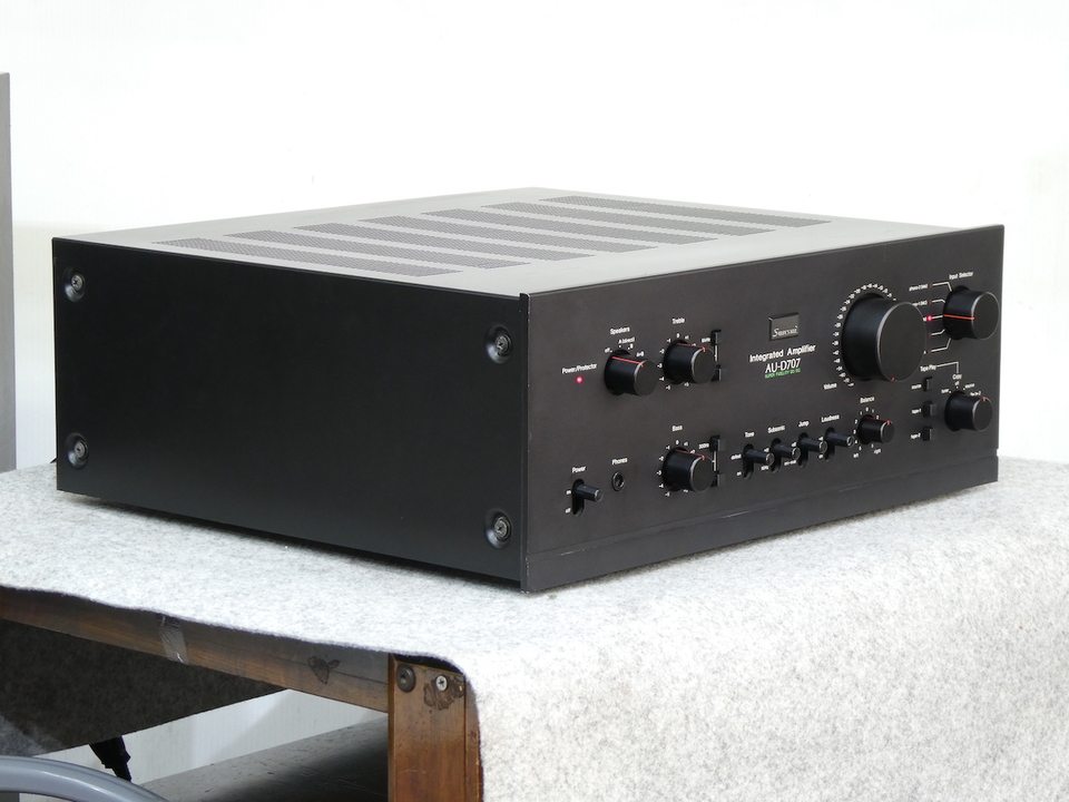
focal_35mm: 106
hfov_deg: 18.5
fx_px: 3273
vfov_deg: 14.0
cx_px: 534
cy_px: 401
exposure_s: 1/4
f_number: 5.1
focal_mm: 19
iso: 200
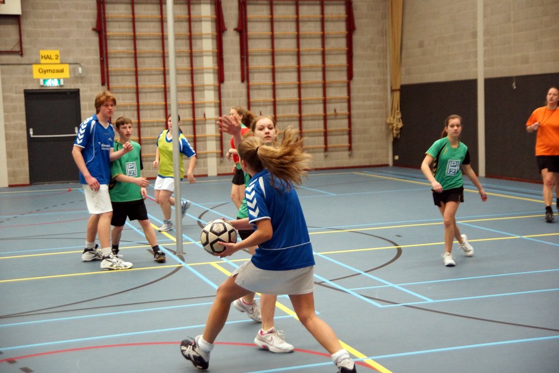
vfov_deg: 22.6
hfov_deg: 33.4
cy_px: 186
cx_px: 280
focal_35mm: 60
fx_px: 932
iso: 1600
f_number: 2.8
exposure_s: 1/200
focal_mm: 40
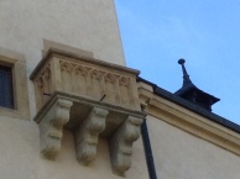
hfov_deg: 14.3
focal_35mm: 136
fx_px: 942
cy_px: 19
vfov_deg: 10.8
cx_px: 14
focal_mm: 3.3
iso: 25
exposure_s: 1/345
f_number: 2.4
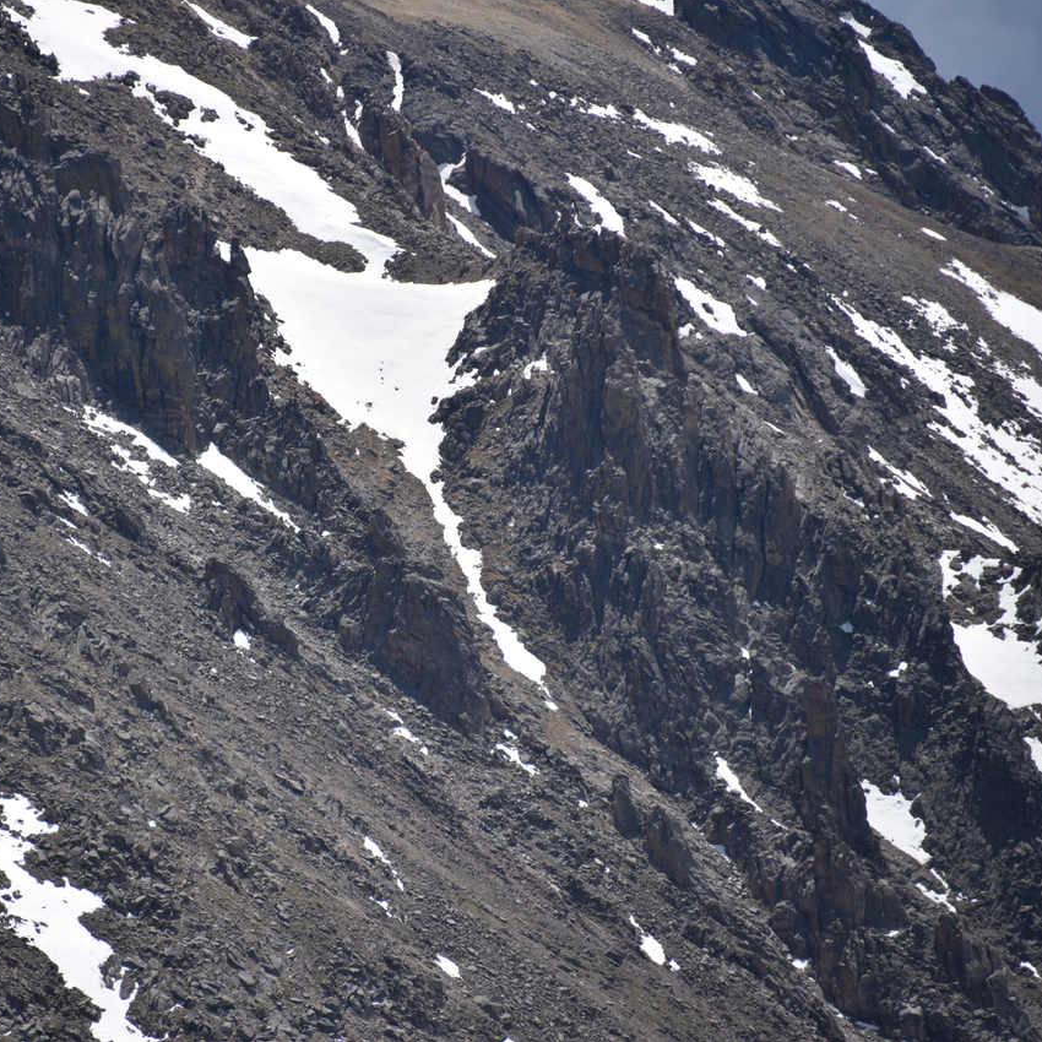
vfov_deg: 4.6
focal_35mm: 384
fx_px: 13078
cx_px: 335
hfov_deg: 4.6
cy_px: 520
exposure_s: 1/640
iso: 100
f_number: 6.3
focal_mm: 300
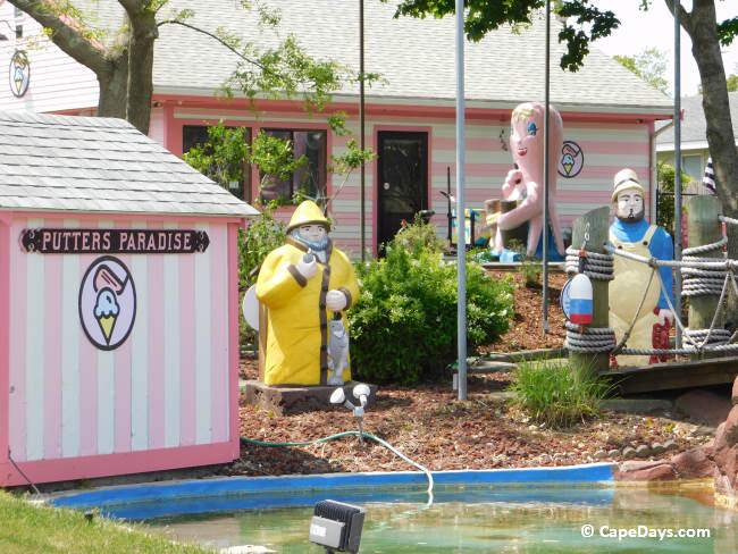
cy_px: 277
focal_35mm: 134
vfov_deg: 11.1
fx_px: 2858
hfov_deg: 14.7
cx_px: 369
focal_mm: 23.7
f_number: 5
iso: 125
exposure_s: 1/250
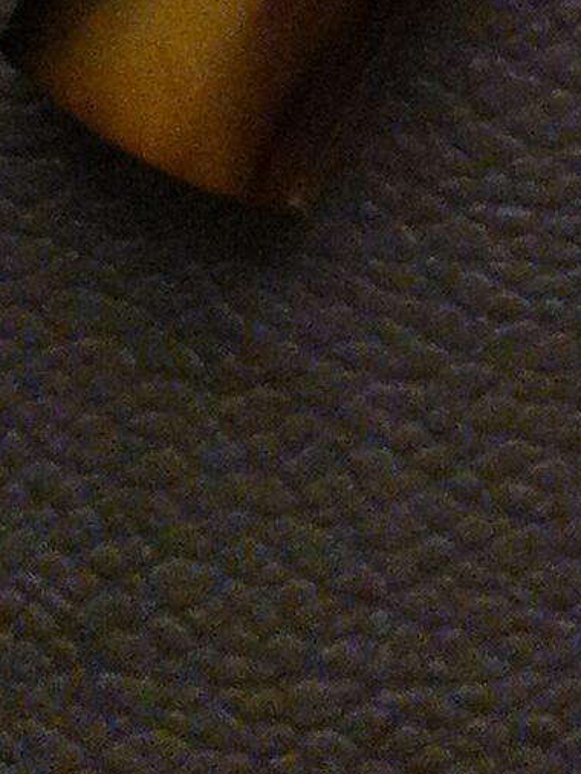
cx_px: 1003
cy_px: -1124
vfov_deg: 9.7
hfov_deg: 8.0
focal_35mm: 179
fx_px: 4002
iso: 250
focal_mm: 3.85
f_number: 2.8
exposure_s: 1/17
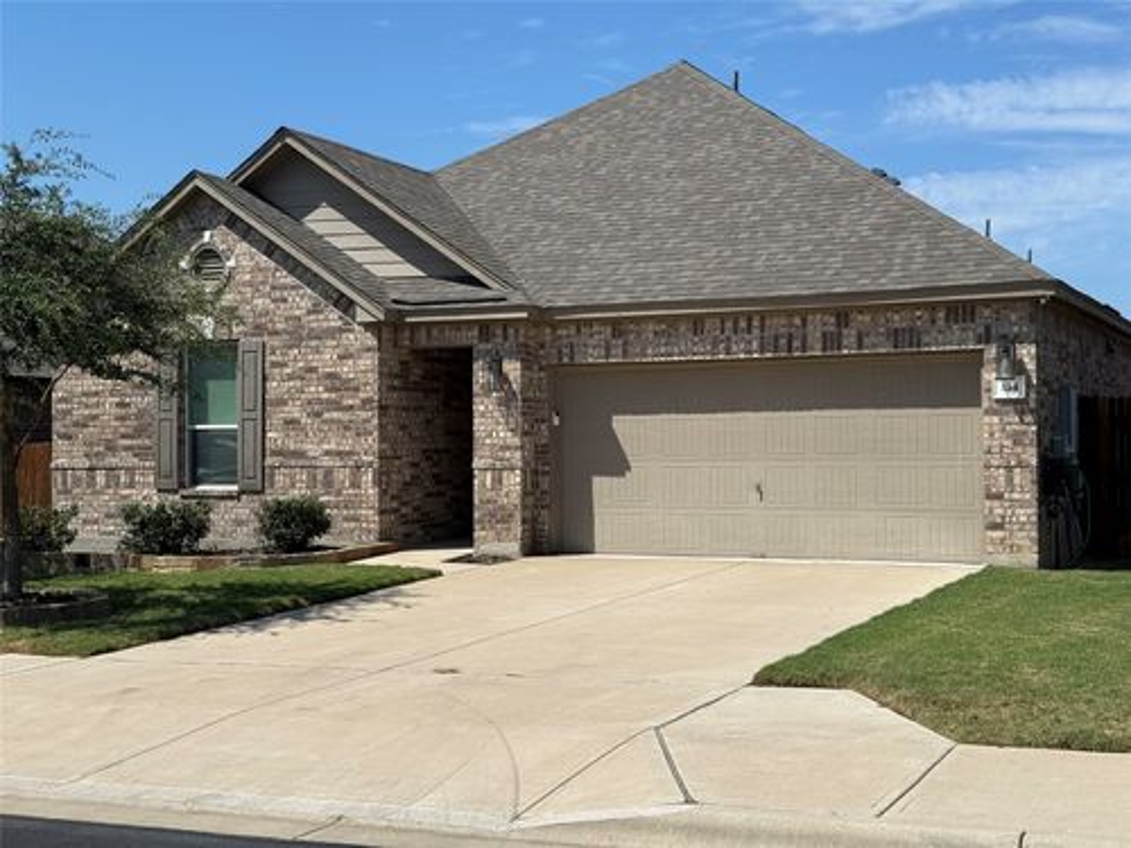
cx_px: 566
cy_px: 424
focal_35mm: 48
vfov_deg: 30.3
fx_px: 1568
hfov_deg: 39.7
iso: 64
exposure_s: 1/7874
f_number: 1.78
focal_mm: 6.76
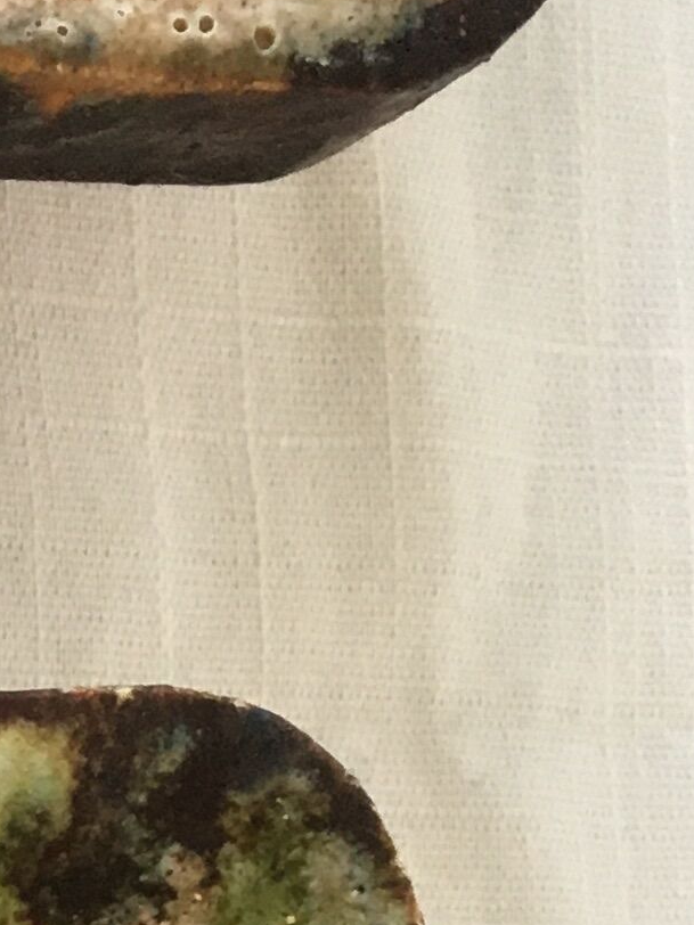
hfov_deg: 9.3
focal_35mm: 144
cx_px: -928
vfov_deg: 12.1
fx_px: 3849
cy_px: 1888
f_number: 2.2
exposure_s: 1/33
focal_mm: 4.15
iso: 64
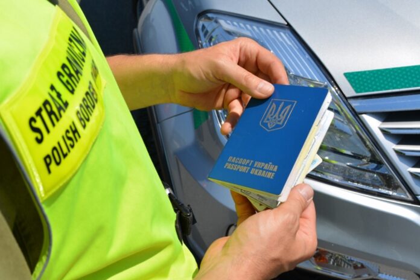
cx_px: 210
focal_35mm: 42
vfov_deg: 31.9
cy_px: 140
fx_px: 490
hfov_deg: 46.4
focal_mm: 28
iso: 100
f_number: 9
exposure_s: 1/400
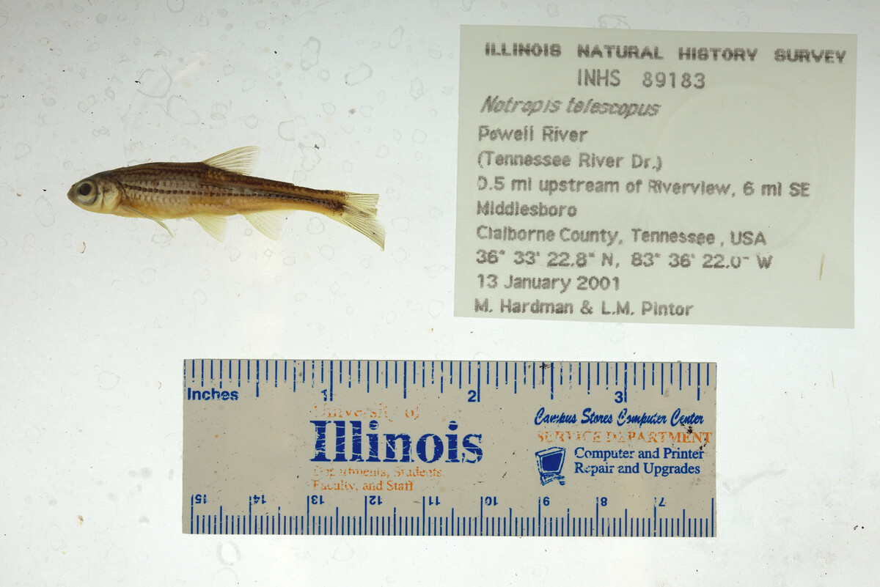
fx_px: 1467
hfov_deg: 33.4
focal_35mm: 60
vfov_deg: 22.6
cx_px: 440
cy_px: 294
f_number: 10
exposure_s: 1/200
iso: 100
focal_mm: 60
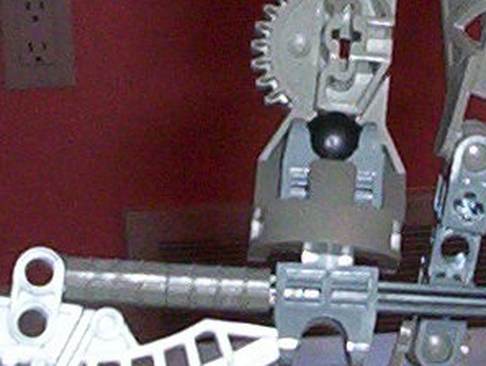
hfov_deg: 9.3
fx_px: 2940
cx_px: 602
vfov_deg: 7.0
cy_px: -181
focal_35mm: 209
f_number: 4.5
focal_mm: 4.99
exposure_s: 1/60
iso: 140
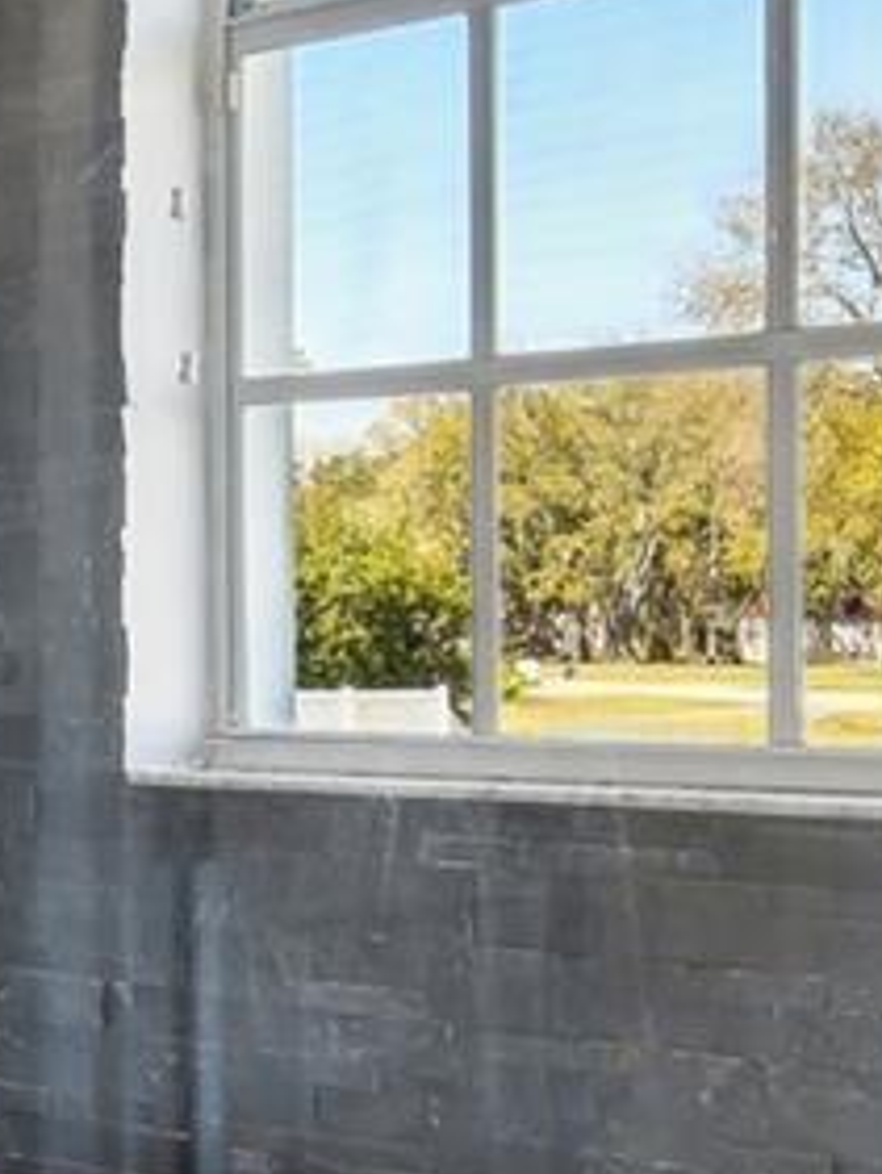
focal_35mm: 82
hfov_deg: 16.3
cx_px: -464
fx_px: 2784
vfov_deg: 23.8
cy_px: 572
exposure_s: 1/15
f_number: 7.1
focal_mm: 10
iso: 100
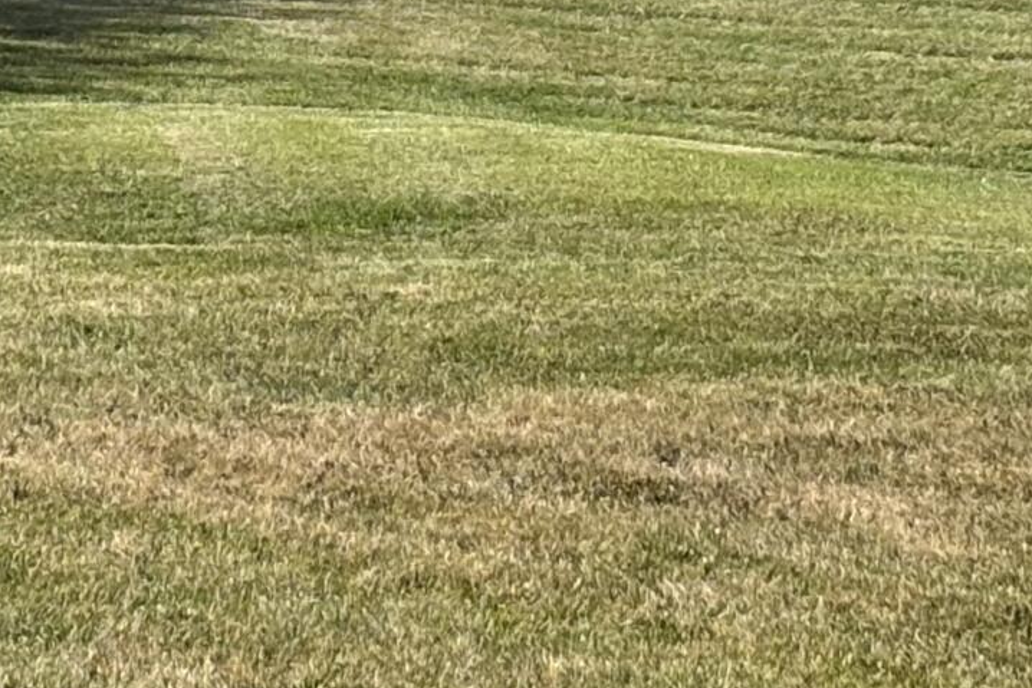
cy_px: -394
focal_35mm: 226
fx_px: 6480
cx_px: 489
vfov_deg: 6.0
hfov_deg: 9.1
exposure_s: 1/2062
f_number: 1.6
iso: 40
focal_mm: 5.96
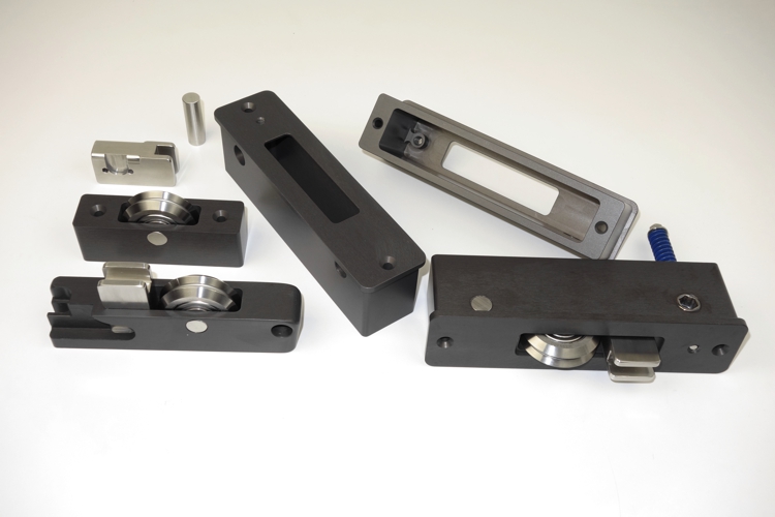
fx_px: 904
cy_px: 258
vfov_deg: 31.9
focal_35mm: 42
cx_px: 388
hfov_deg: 46.4
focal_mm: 15.64
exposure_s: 1/125
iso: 125
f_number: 5.6
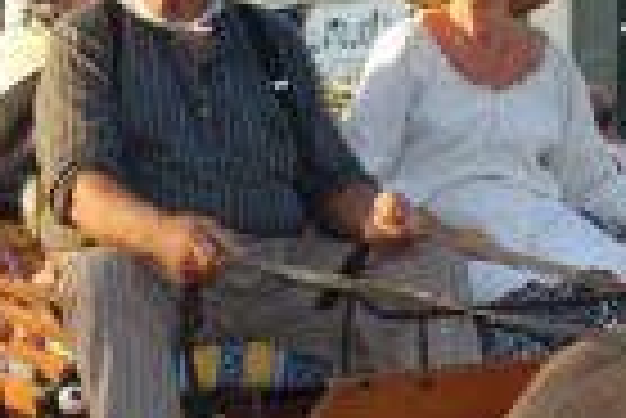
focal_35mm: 179
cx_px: 585
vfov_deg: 7.7
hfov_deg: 11.4
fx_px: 3116
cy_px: 222
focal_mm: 26
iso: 110
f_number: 4.5
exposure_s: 1/125
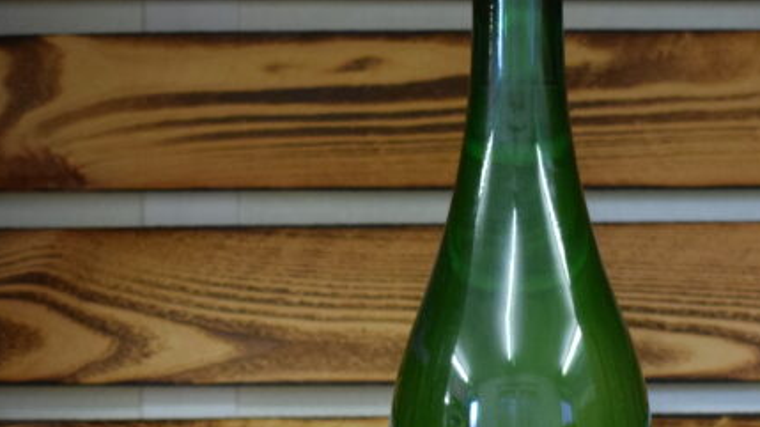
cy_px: 331
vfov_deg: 11.9
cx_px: 530
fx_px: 2040
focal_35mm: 101
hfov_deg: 21.0
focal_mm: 27
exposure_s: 1/60
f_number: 4
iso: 1600
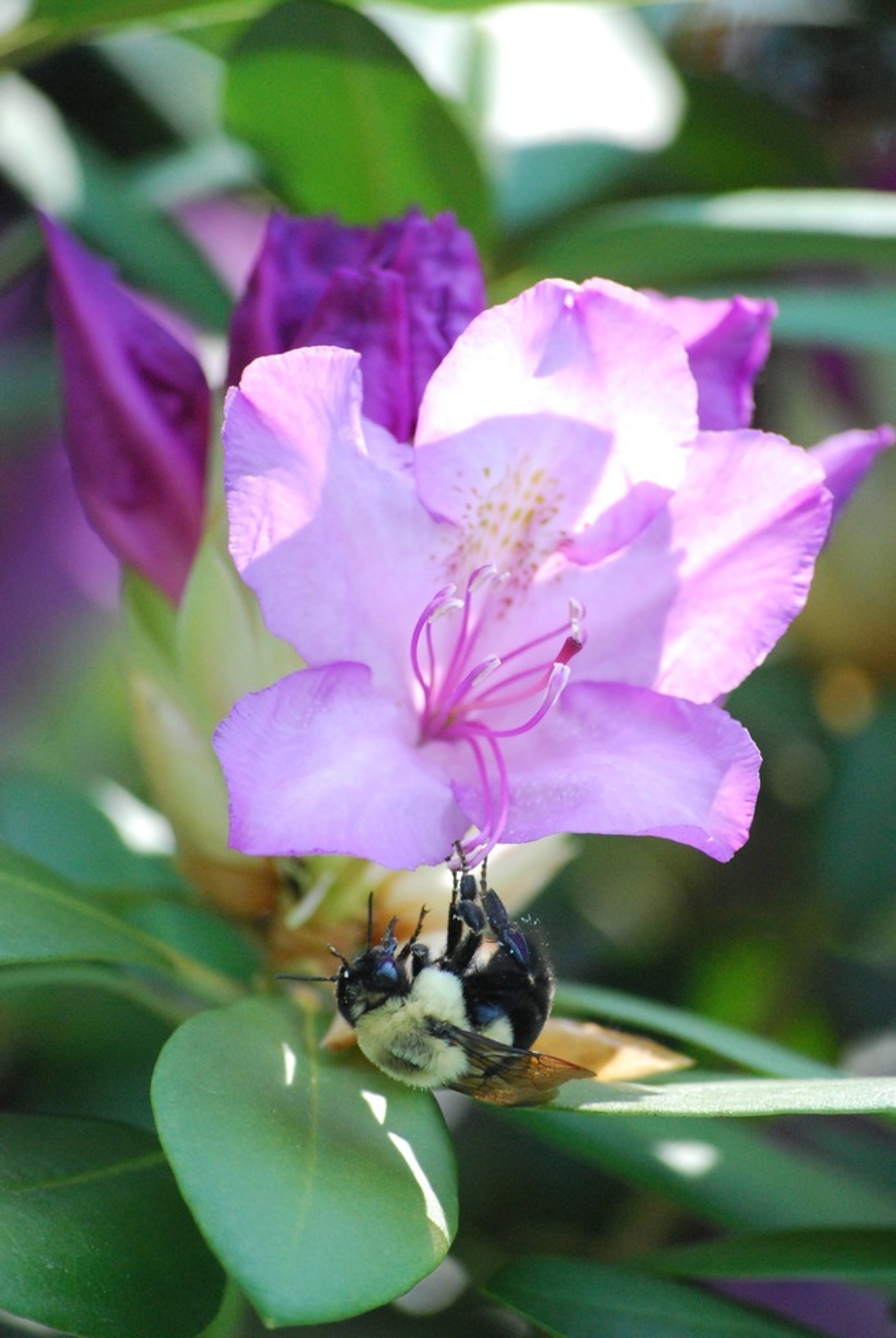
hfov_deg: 4.6
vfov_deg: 6.9
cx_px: 448
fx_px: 11164
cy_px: 669
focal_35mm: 300
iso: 1600
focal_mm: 200
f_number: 5.6
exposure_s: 1/500
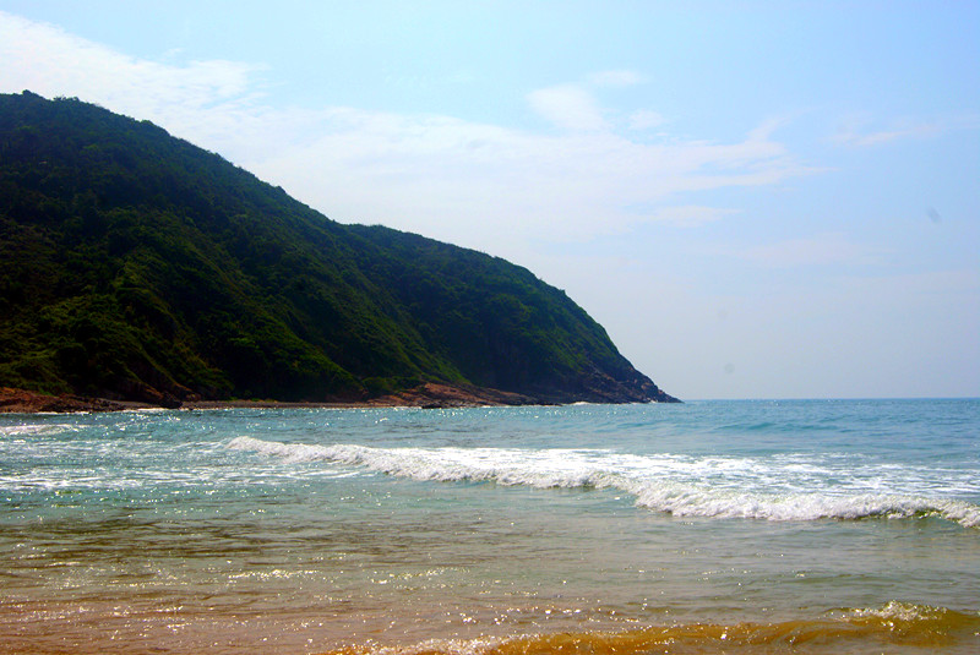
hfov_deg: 37.8
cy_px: 328
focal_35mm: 52
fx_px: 1430
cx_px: 490
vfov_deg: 25.8
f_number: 13
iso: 100
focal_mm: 35
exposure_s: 1/320
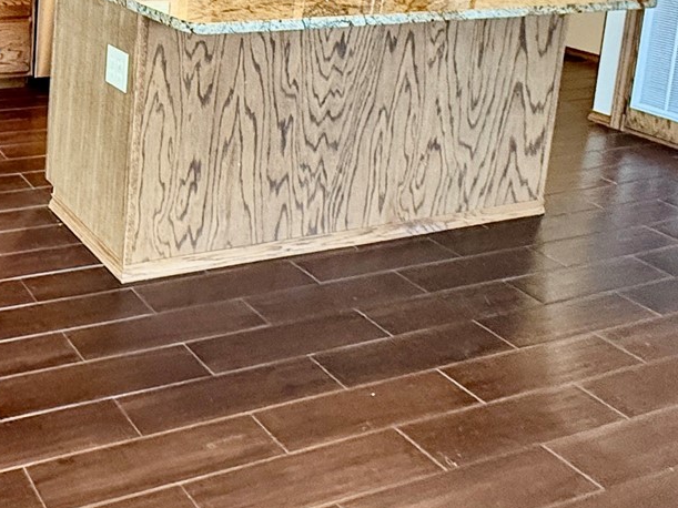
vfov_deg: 29.7
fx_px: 862
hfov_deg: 37.4
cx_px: -32
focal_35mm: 44
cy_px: -44
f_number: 2.2
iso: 500
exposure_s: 1/120
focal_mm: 2.22
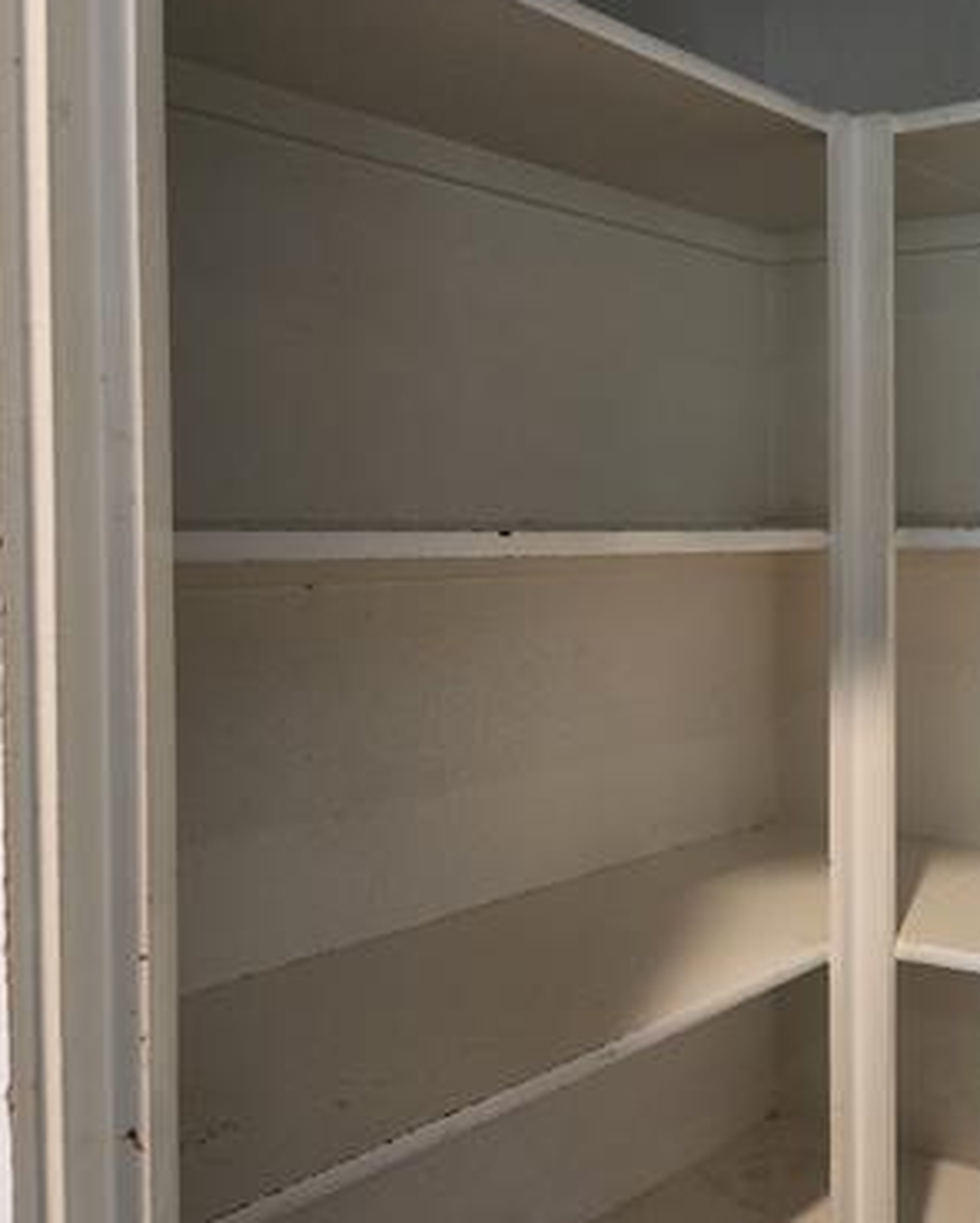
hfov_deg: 35.1
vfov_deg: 46.8
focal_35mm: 39
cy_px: 585
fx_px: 1412
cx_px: 950
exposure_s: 1/120
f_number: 1.8
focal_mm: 5.4
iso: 320
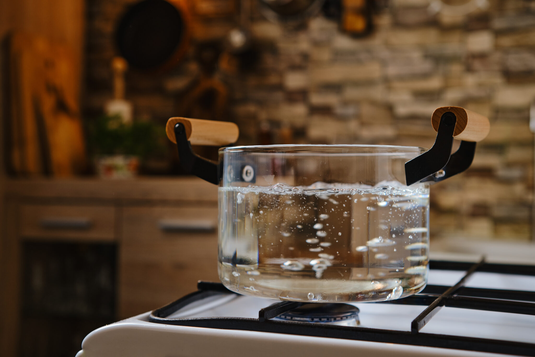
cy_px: 178
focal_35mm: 50
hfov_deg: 39.6
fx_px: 743
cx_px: 268
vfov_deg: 27.0
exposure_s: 1/200
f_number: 2.5
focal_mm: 33
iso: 320
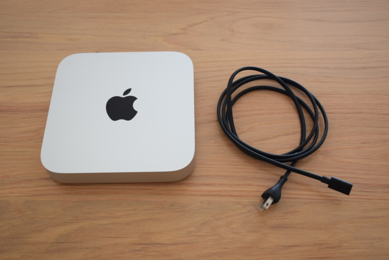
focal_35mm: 39
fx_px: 421
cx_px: 194
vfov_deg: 34.2
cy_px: 130
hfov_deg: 49.5
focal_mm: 26
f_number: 5
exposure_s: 1/125
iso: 800
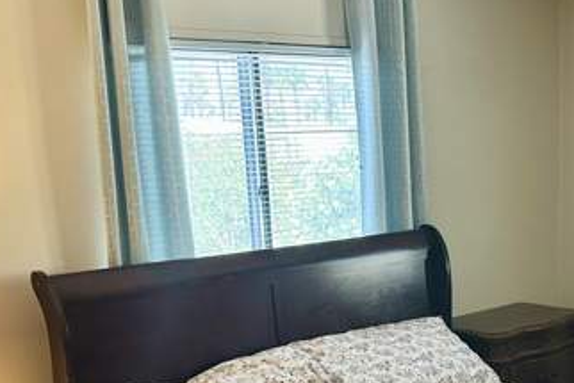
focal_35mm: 62
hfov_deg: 31.5
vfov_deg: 21.4
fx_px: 989
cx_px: 465
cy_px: 353
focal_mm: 6.86
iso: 125
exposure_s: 1/120
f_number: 1.78
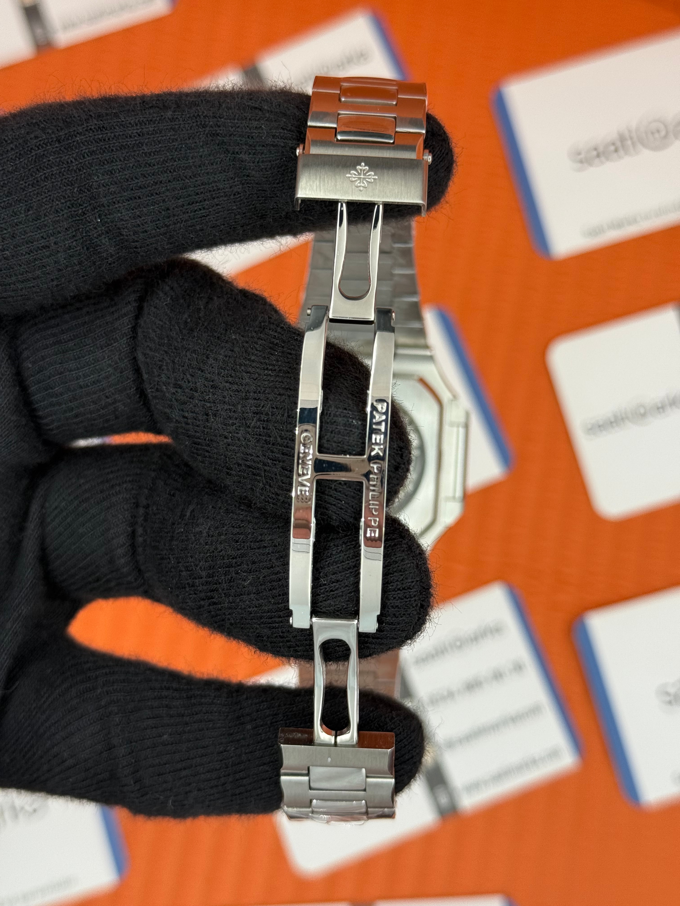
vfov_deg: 39.7
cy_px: 453
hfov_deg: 30.3
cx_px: 340
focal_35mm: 48
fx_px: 1257
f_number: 1.78
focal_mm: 6.76
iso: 64
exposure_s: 1/516
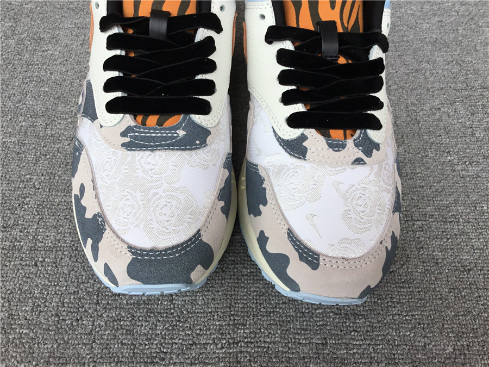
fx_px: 438
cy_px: 184
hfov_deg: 58.4
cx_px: 244
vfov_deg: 45.4
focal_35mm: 31
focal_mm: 3.3
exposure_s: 1/450
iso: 25
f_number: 2.4
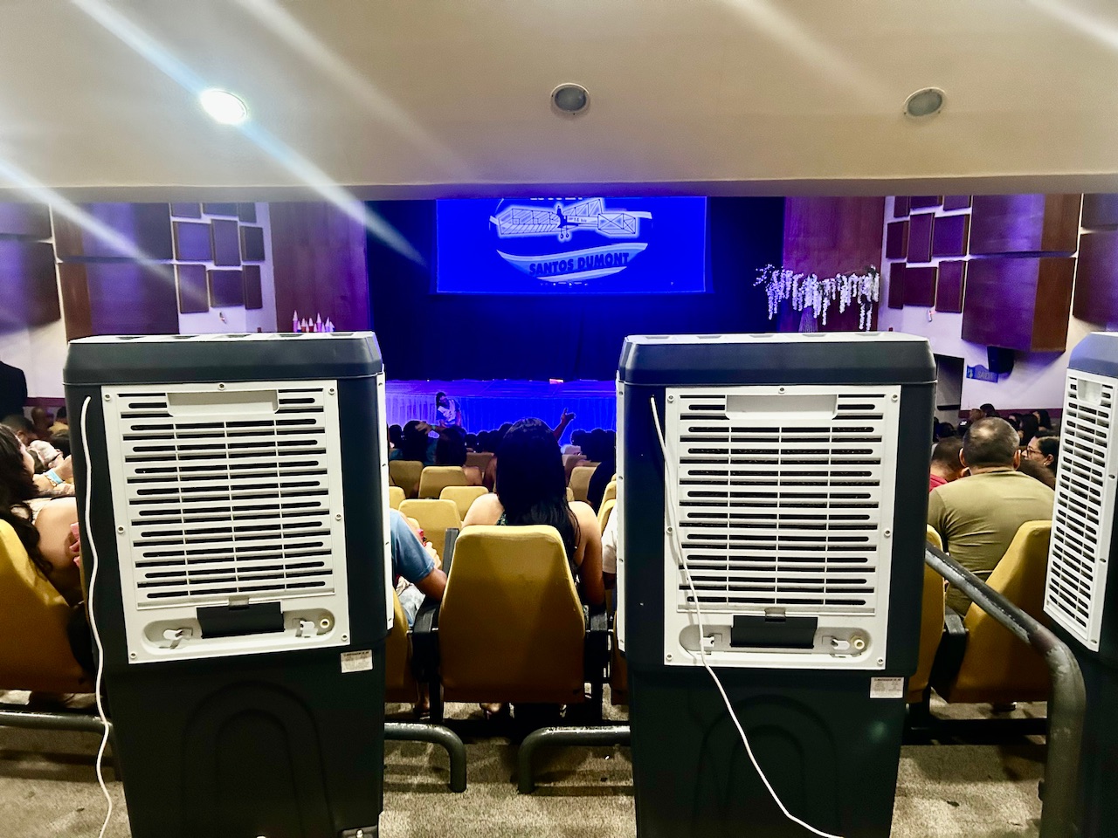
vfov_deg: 53.1
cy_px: 419
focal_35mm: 26
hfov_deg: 67.3
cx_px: 559
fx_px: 840
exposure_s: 1/30
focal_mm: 5.7
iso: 500
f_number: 1.5
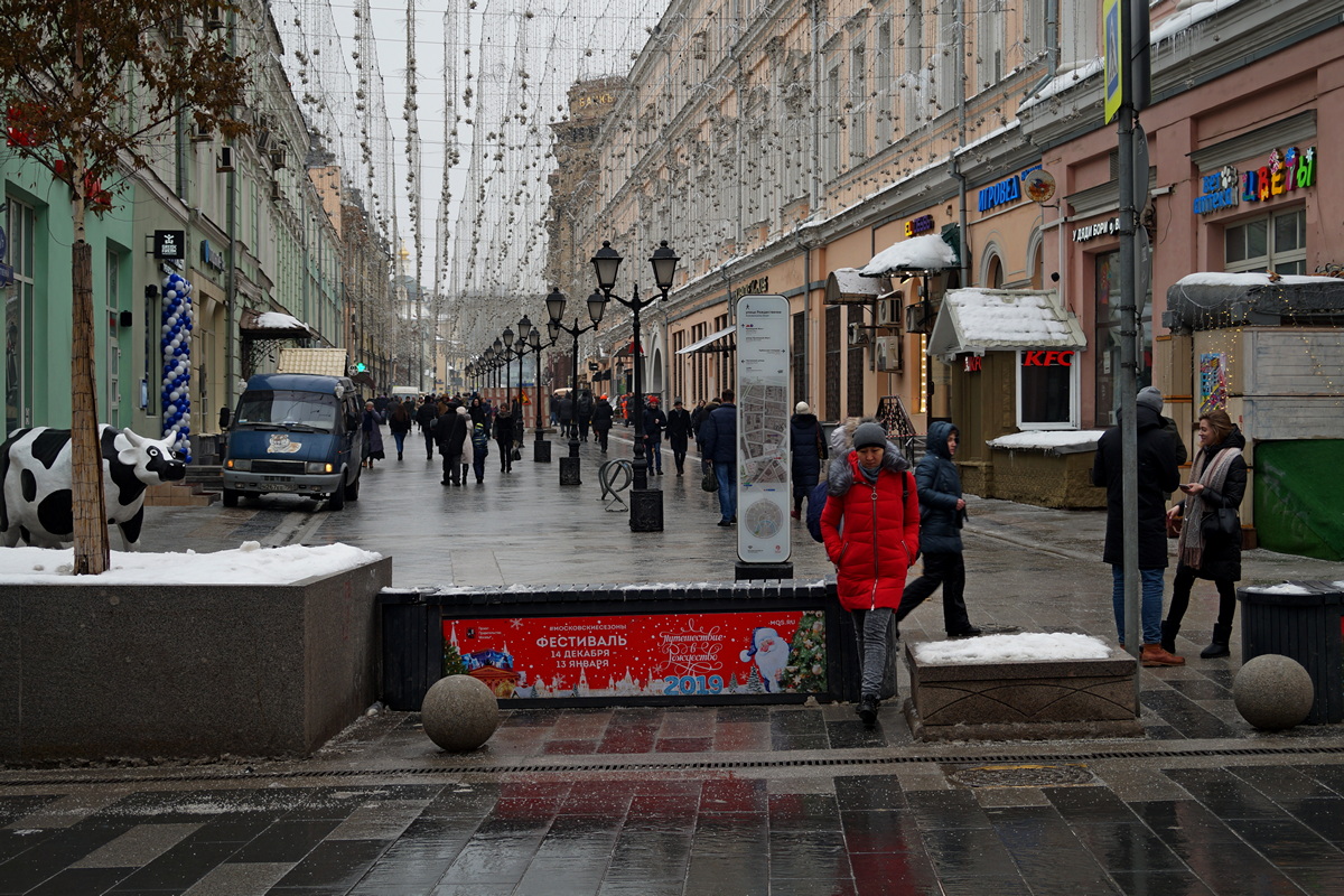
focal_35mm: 52
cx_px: 672
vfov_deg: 25.8
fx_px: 1960
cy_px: 448
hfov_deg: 37.9
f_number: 6.3
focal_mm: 35
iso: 100
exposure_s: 1/80
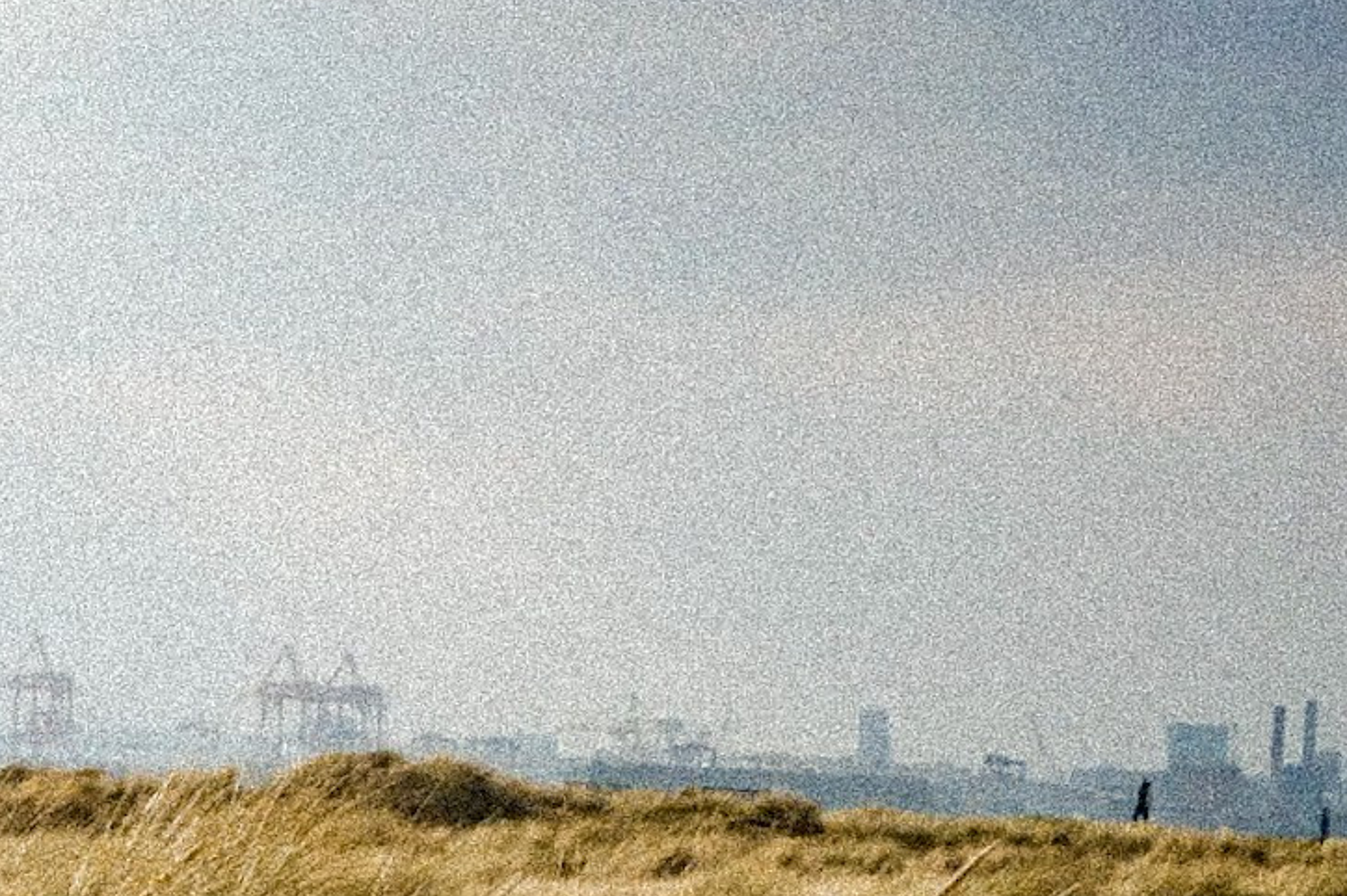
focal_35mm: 116
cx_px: -136
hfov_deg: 17.1
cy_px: 1230
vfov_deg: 11.4
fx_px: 4338
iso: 200
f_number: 2.8
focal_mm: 27
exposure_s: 1/5800
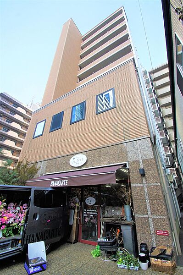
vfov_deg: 100.4
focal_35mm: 15
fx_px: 115
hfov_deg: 77.2
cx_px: 92
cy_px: 138
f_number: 6.3
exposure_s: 1/100
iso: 100
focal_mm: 10
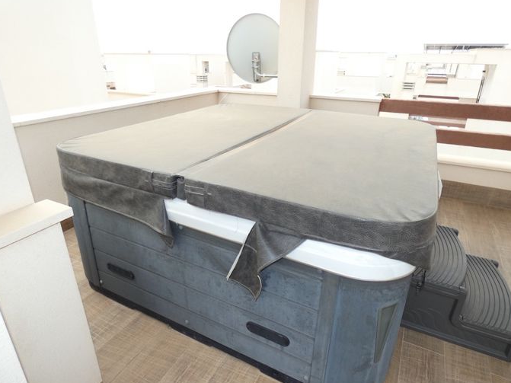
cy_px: 192
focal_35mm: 21
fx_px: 310
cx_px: 252
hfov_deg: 79.0
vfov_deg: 63.4
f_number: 2.8
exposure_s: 1/250
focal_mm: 3.6
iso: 80
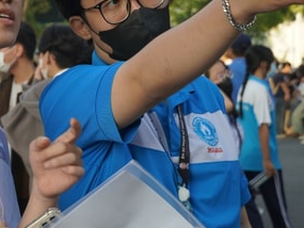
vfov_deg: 15.8
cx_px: 51
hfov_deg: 20.8
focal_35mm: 93
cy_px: 52
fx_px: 817
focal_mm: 34
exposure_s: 1/160
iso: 100
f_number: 4.5
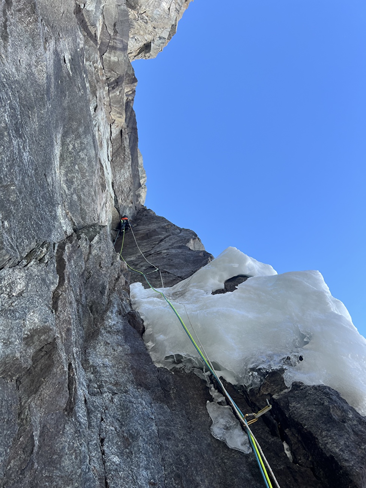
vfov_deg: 67.3
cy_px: 244
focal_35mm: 26
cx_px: 183
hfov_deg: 53.1
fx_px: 367
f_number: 1.5
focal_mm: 5.7
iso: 50
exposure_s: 1/700
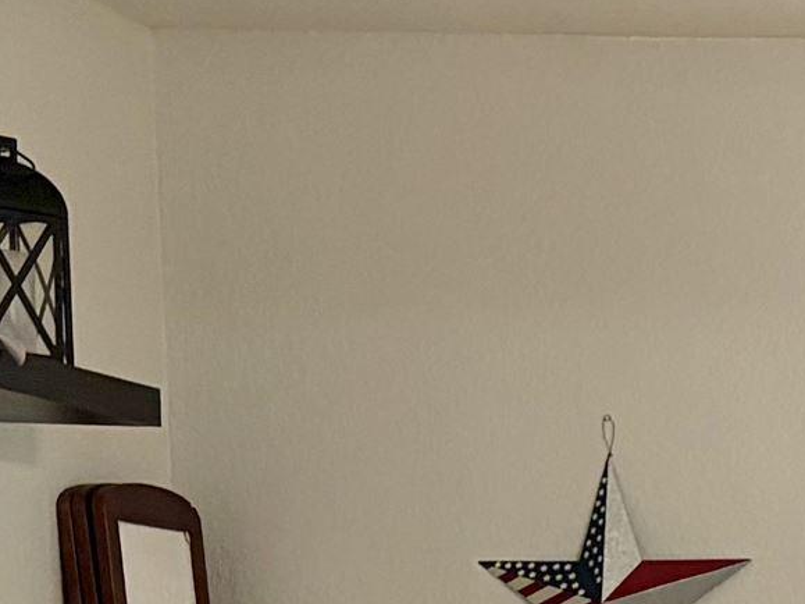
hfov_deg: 12.8
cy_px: 1216
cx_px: 1502
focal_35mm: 138
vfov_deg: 9.9
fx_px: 3209
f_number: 1.6
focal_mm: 5.96
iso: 250
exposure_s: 1/60
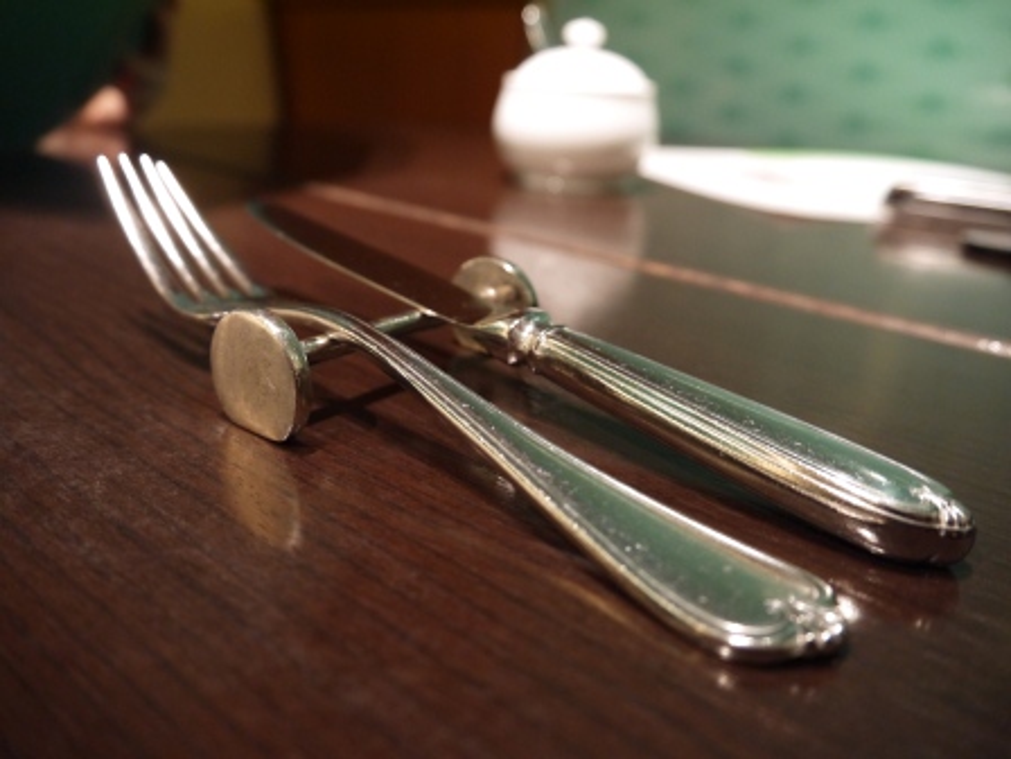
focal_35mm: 28
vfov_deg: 49.7
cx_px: 506
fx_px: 818
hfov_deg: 63.4
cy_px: 380
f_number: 3.5
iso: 800
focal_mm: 14
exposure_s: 1/60
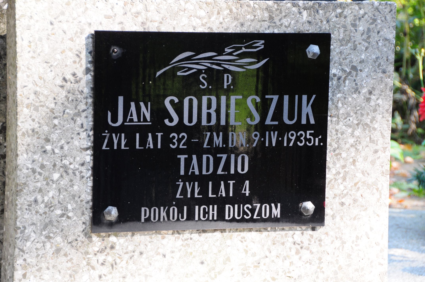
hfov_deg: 15.2
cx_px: 212
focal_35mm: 135
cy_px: 141
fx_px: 1592
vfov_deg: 10.1
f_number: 7.1
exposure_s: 1/80
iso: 400
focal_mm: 90
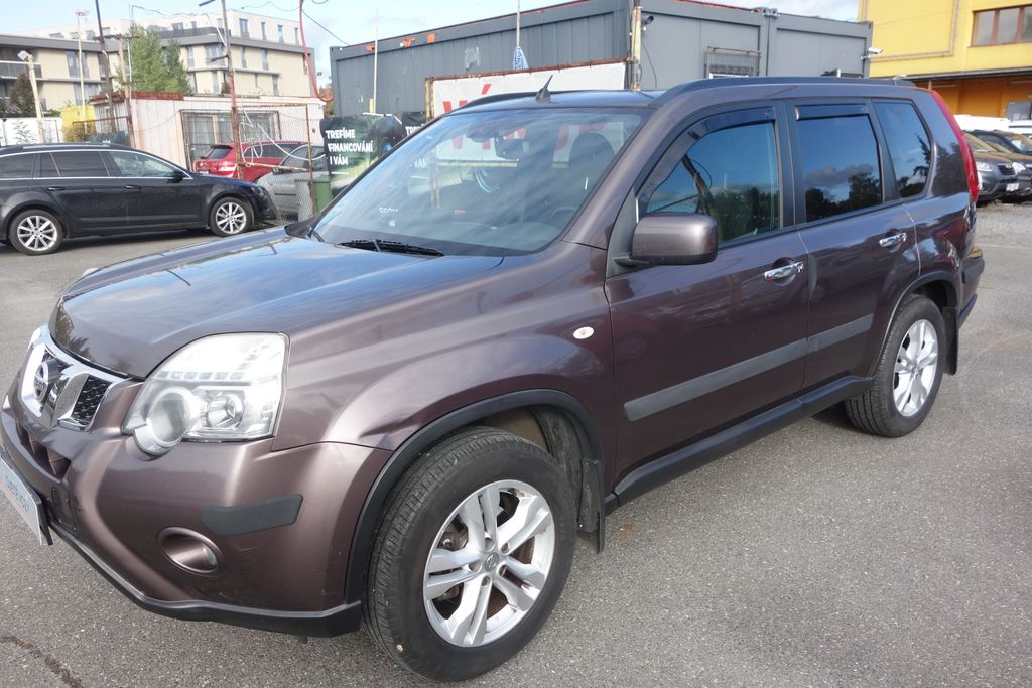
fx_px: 803
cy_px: 344
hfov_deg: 65.5
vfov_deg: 46.4
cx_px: 516
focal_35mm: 28
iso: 125
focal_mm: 10.4
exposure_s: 1/160
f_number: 5.6
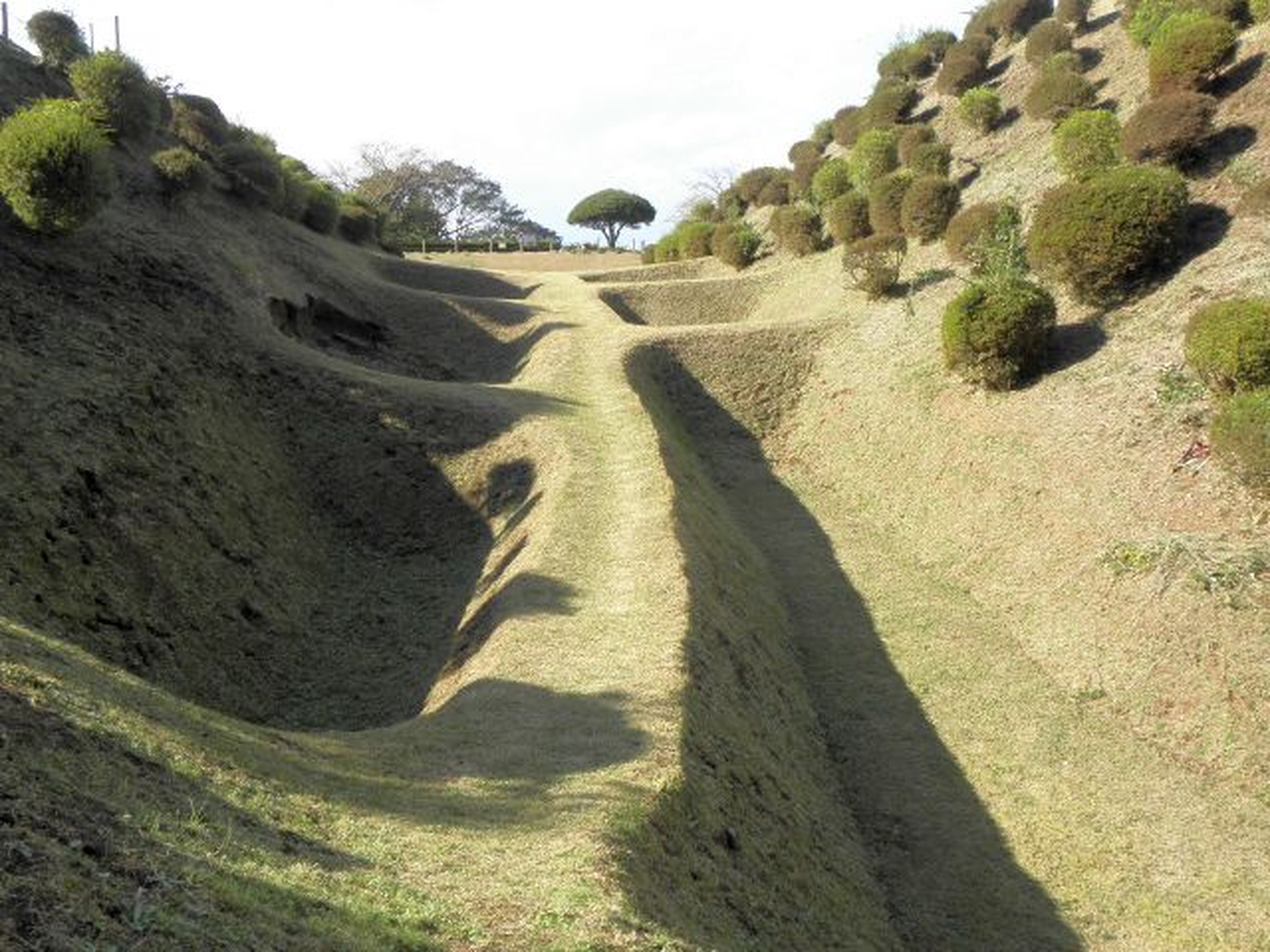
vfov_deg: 42.9
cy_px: 476
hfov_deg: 55.4
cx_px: 635
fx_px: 1211
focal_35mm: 33
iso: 64
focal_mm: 5.9
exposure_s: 1/60
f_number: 5.6
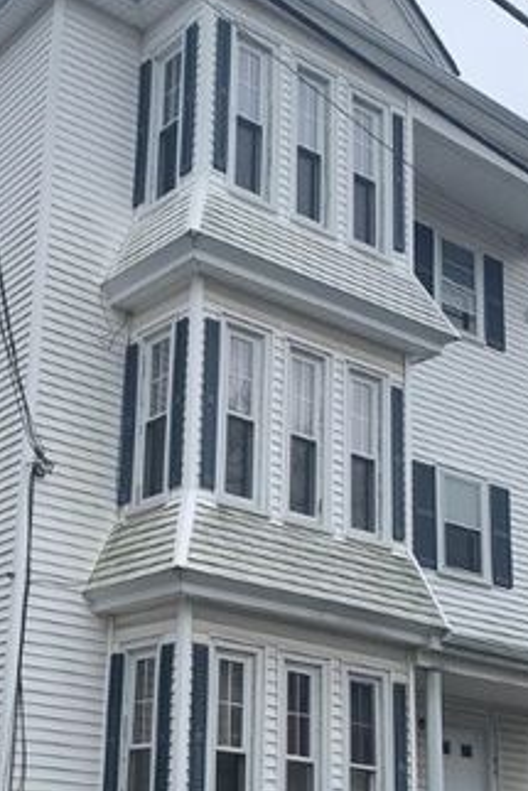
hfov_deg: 23.9
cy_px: 551
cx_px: 115
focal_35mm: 56
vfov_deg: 35.1
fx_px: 1231
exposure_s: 1/1689
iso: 25
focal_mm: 4.25
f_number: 1.8
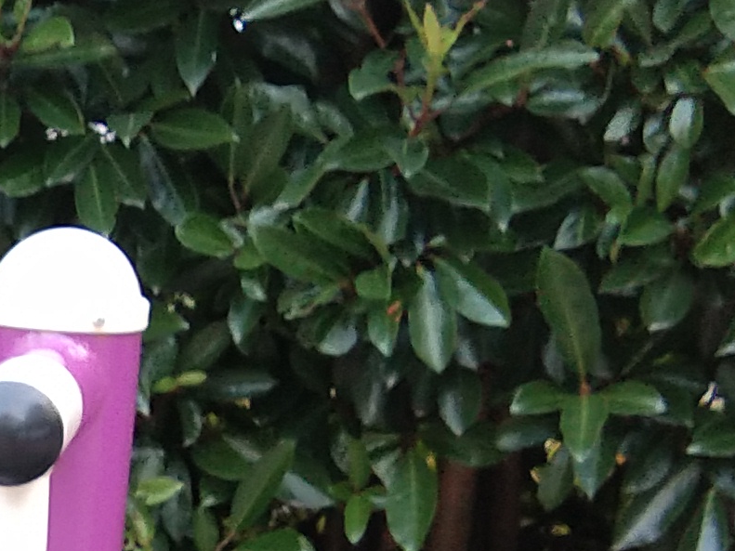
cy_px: 689
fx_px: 3460
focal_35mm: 163
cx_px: -545
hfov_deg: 11.3
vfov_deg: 9.0
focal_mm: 3.69
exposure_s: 1/50
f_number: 2.2
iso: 160
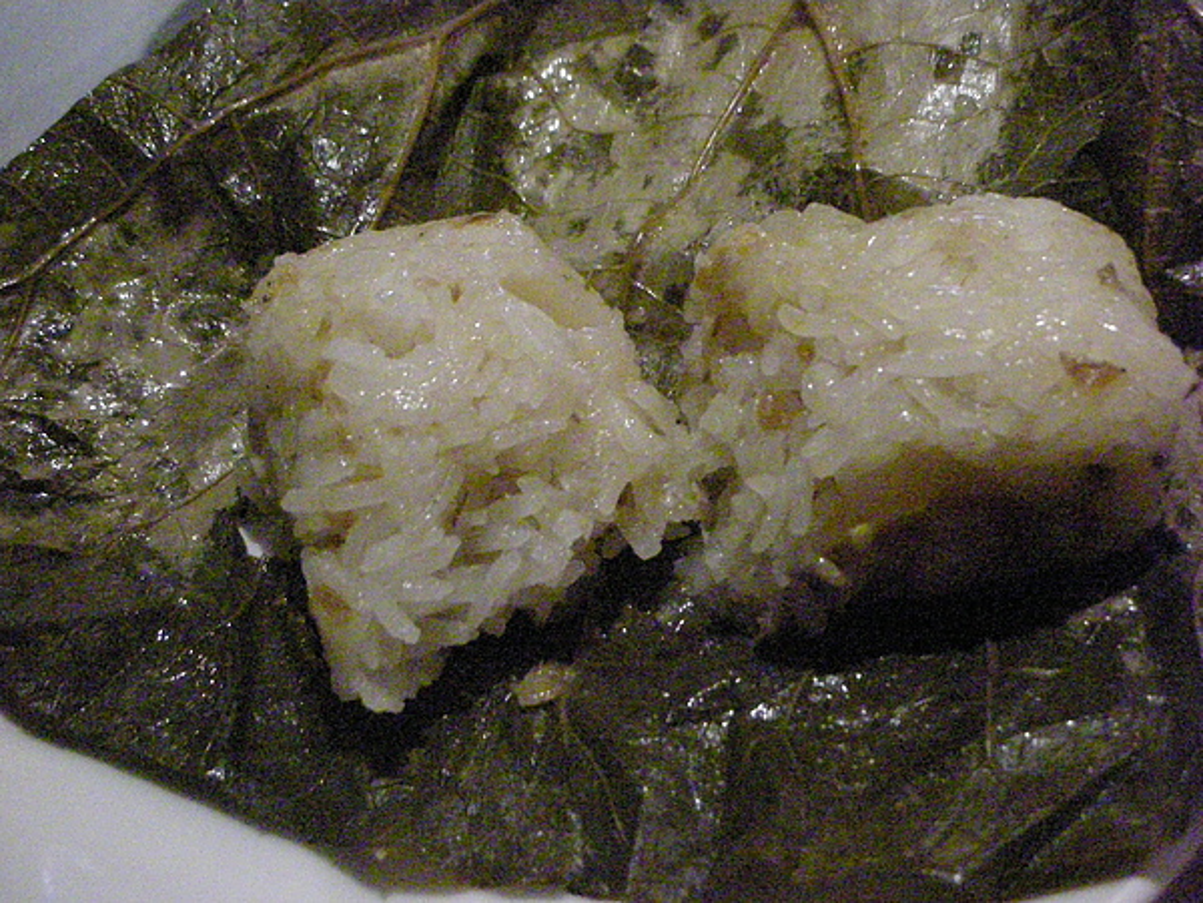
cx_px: 602
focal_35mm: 61
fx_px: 2120
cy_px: 452
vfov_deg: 24.0
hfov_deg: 31.7
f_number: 3.7
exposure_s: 1/30
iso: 1600
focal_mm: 10.1
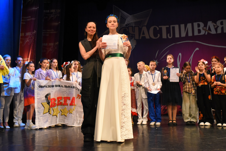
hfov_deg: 54.4
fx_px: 220
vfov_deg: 37.9
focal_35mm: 35
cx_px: 113
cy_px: 76
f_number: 6.3
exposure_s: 1/250
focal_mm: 35
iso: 5000
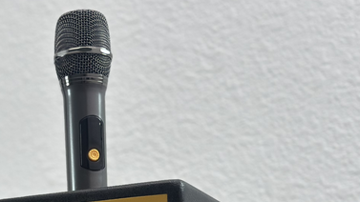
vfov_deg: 10.7
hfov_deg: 18.8
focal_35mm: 111
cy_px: 269
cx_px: 13
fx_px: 1060
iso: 80
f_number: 1.78
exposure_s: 1/307
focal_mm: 6.86
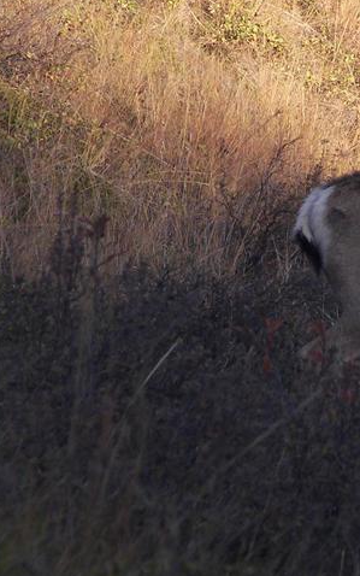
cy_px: 216
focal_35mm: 684
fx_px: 10731
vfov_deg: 3.1
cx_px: 437
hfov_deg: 1.9
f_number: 3.6
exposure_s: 1/250
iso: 64
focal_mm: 50
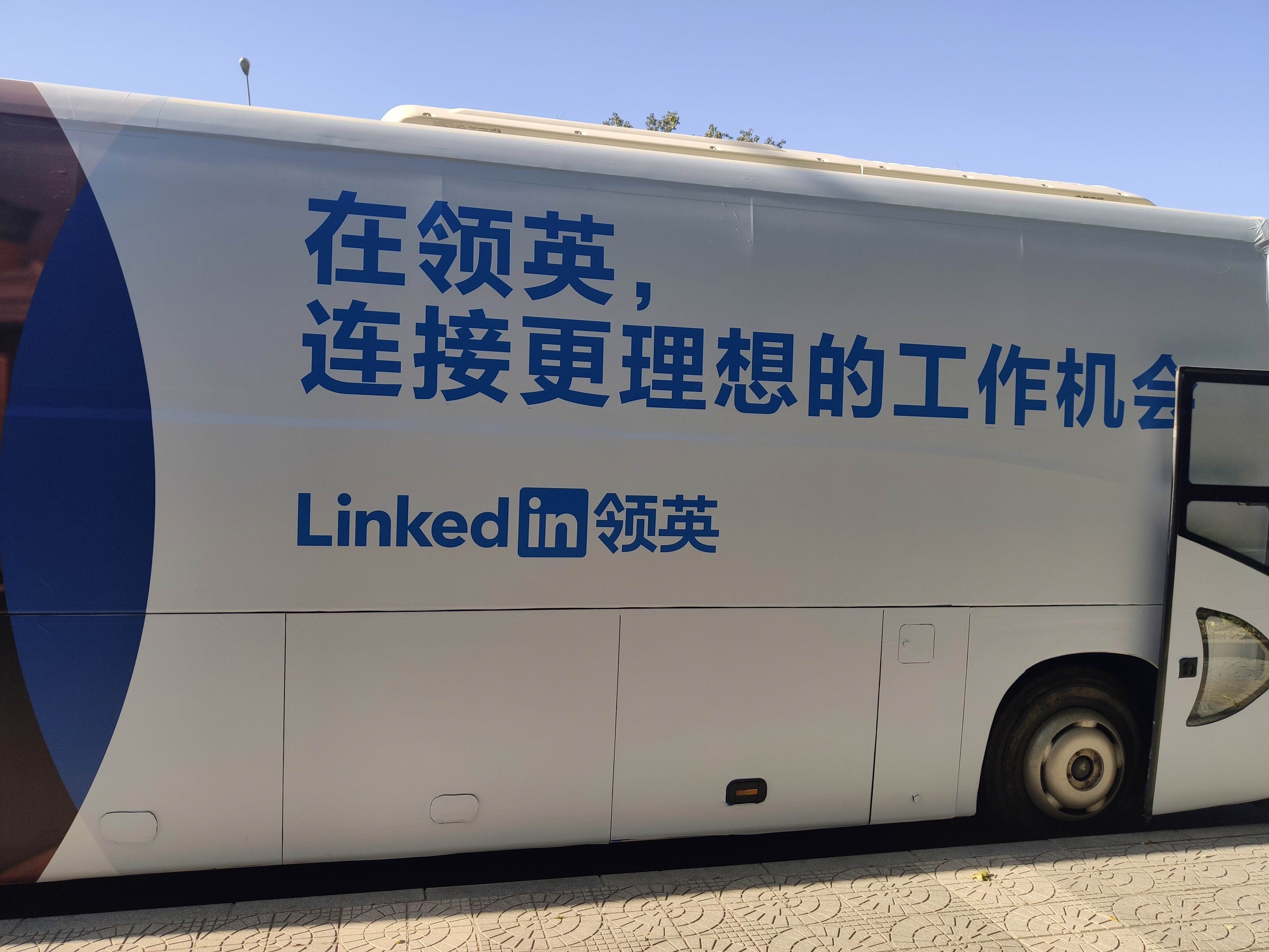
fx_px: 953
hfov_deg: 67.3
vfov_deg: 53.1
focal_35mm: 26
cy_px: 476
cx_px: 634
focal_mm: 4.75
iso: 112
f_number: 1.75
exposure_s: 1/936
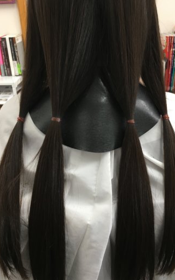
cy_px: 140
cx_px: 95
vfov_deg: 61.3
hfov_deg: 40.5
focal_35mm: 31
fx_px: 237
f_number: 2.2
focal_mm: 4.15
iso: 80
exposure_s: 1/30
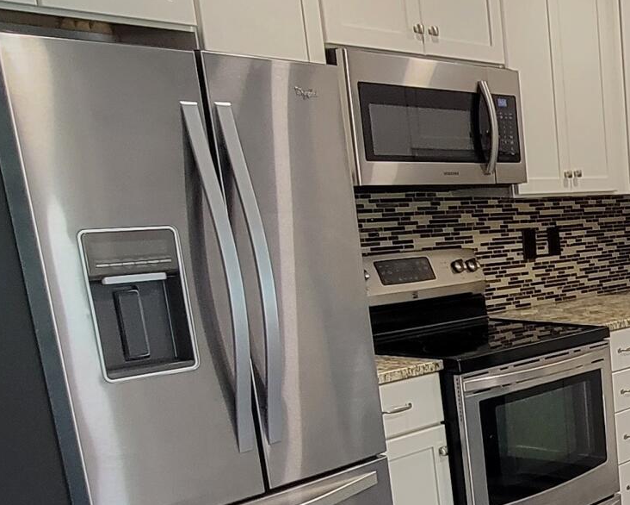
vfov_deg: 28.2
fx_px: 970
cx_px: 925
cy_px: 443
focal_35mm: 52
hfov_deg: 26.7
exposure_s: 1/60
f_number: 2.2
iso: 200
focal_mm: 2.2
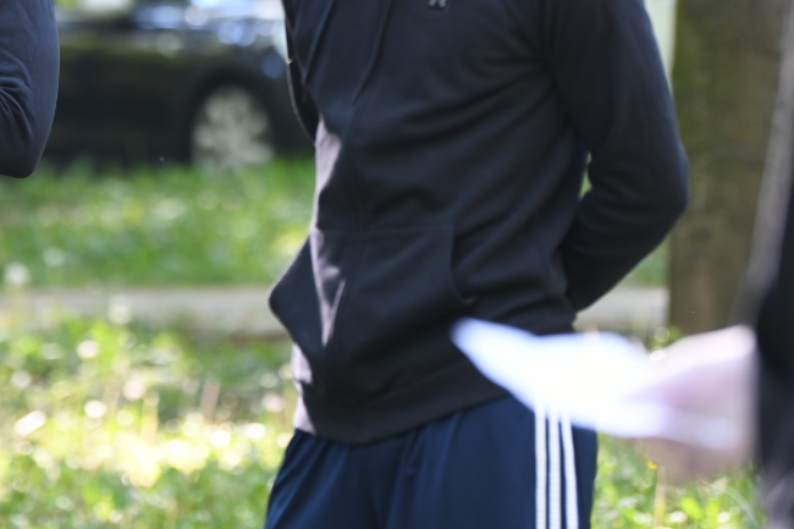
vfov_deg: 3.9
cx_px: 257
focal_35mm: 349
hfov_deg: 5.9
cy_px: -110
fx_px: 7695
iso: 500
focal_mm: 140
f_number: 2.8
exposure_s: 1/250
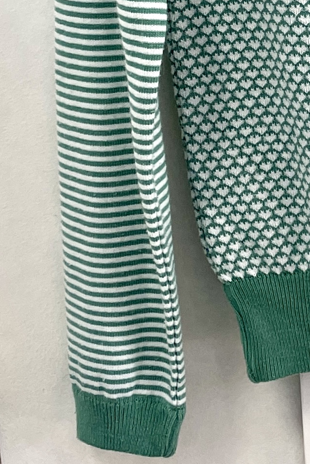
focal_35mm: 114
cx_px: 614
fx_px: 1471
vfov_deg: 17.6
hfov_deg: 11.0
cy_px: 38
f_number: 1.6
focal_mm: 4.2
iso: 64
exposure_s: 1/100
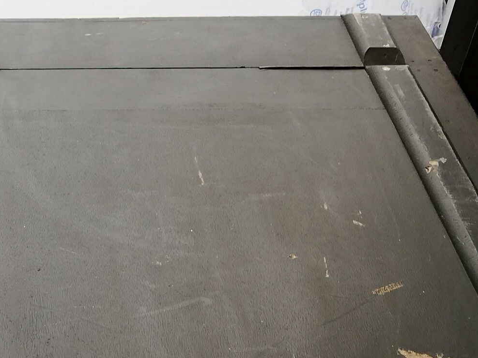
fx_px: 1187
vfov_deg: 17.1
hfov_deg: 21.5
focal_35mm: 86
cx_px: -59
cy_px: 223
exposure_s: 1/100
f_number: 2.2
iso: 64
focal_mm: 3.81
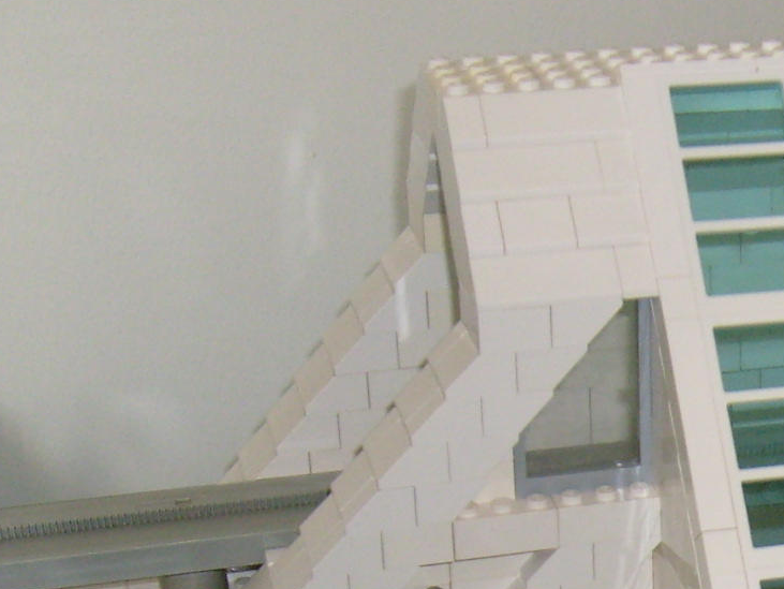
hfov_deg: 19.0
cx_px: 912
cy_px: 739
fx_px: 2221
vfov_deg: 14.5
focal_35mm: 98
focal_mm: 5.8
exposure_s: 1/45
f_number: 2.8
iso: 100
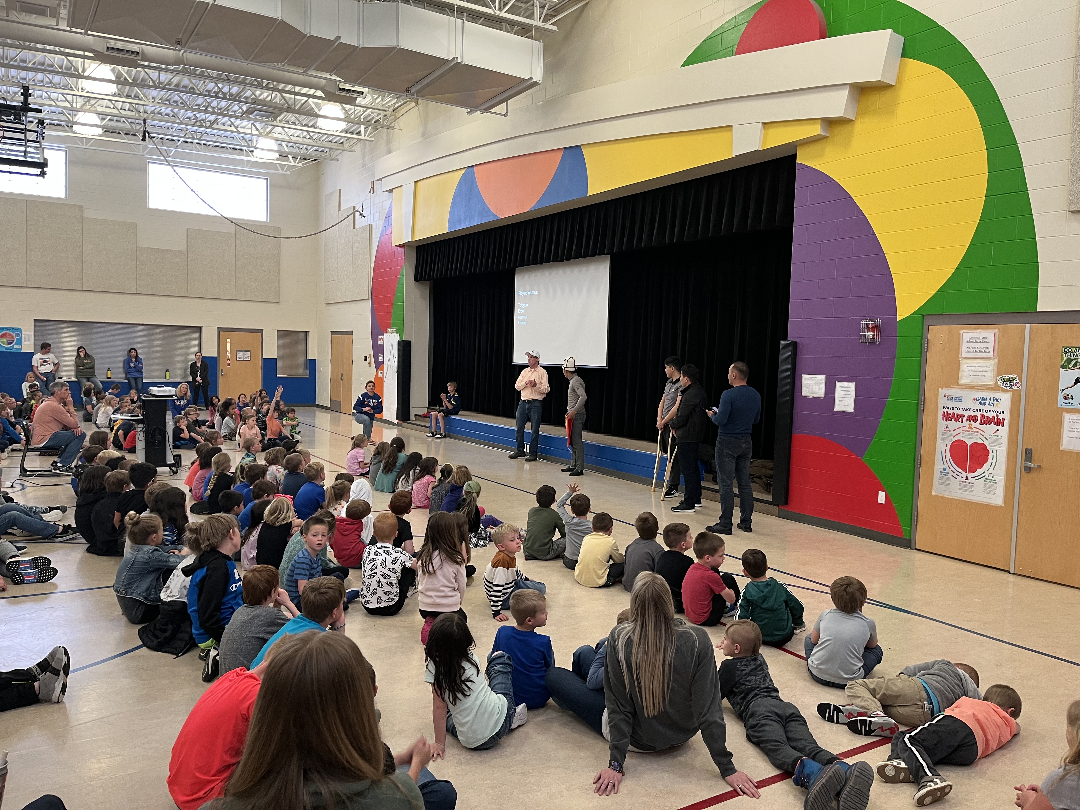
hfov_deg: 67.3
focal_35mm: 26
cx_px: 540
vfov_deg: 53.1
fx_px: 811
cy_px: 405
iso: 160
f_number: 1.6
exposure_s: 1/60
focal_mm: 5.1
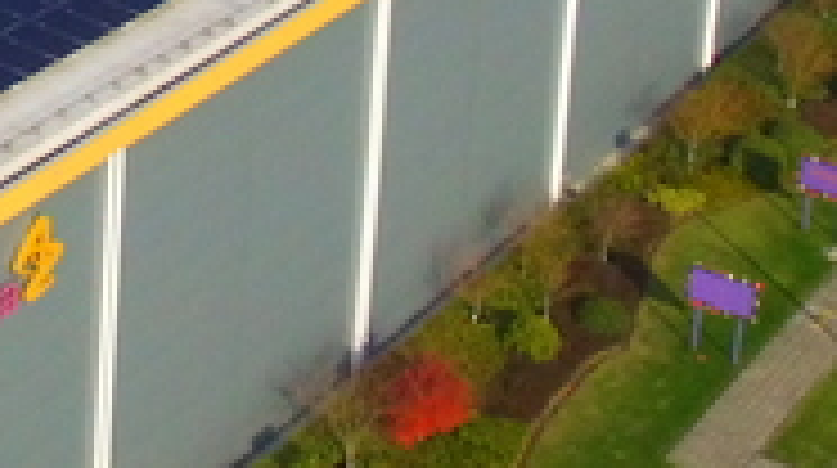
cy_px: -358
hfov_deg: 23.2
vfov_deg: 12.6
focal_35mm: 88
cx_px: -4
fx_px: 1950
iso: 400
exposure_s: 1/5000
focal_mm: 3.61
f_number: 2.8
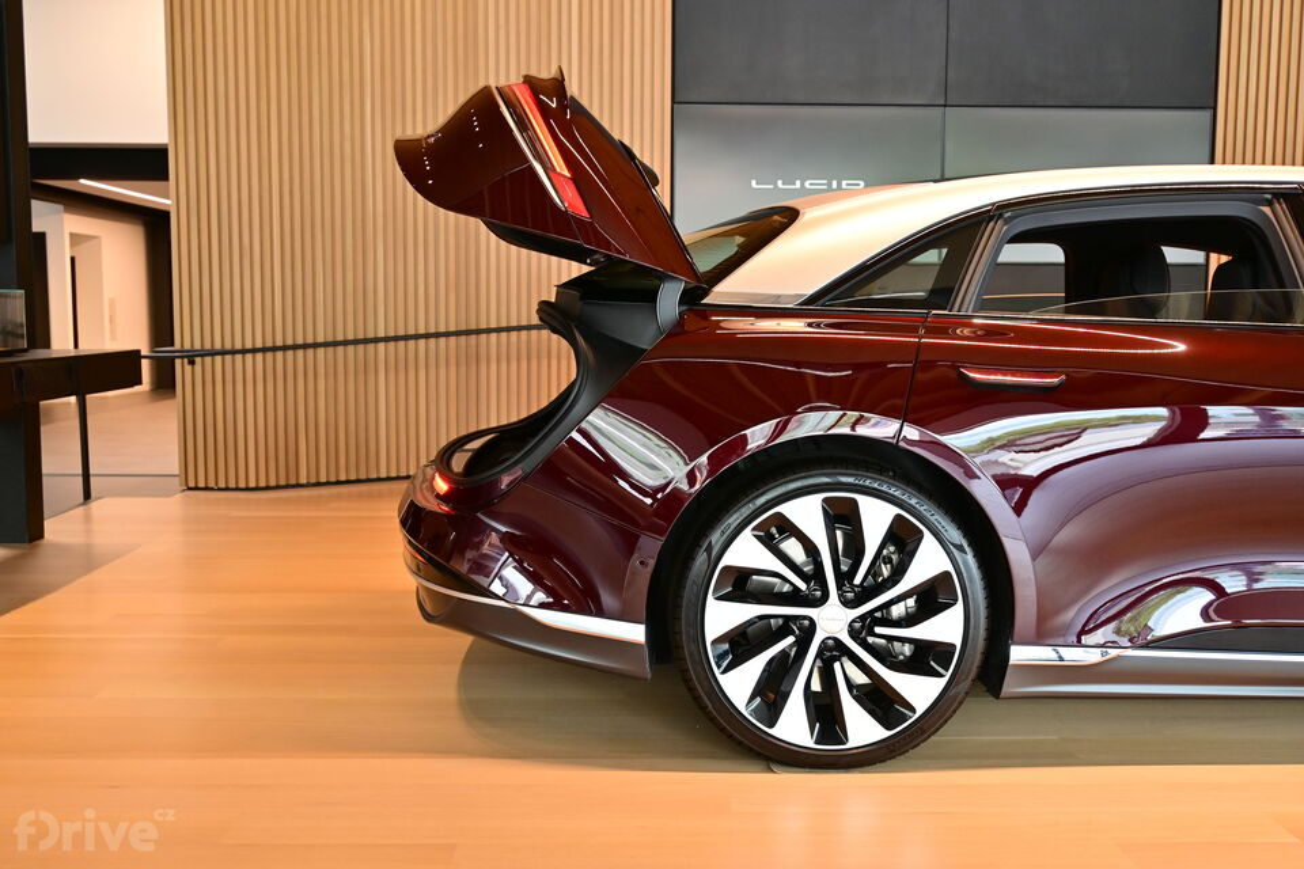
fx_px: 1222
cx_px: 652
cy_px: 434
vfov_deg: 39.1
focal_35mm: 34
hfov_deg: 56.1
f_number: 4.5
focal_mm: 22.5
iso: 400
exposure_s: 1/60
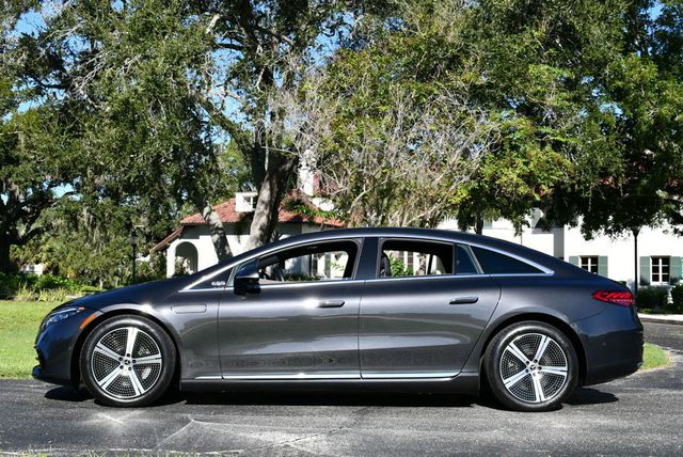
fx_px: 949
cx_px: 342
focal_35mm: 50
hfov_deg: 39.6
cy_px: 228
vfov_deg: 27.0
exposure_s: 1/250
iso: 100
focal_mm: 25
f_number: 8
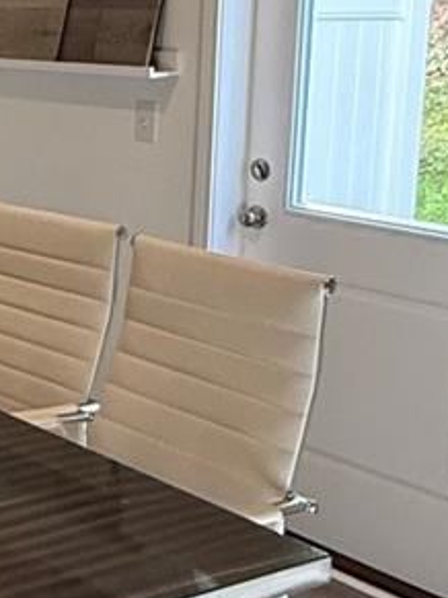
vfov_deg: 26.0
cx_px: -249
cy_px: 158
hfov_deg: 17.6
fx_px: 1278
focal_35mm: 74
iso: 320
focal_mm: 2.22
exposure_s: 1/120
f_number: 2.2
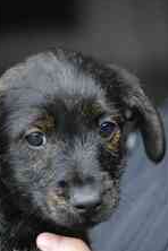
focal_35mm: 405
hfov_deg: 3.4
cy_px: 196
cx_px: 53
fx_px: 2835
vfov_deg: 5.1
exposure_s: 1/250
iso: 2500
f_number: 4.8
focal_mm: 150
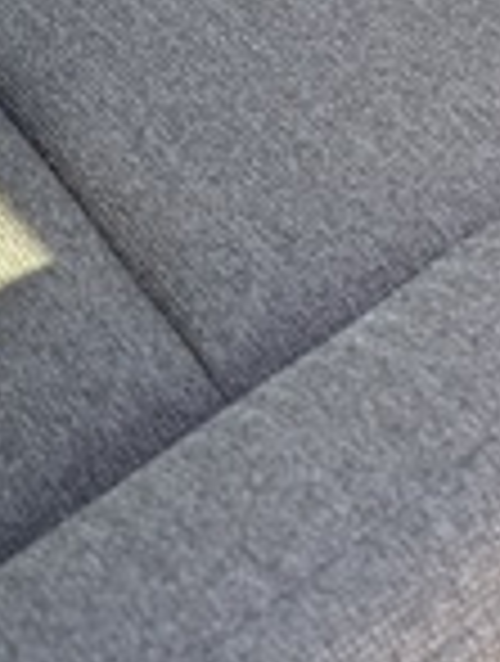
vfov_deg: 16.2
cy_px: -599
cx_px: 523
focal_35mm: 98
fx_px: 1879
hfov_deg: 14.9
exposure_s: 1/83.4
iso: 17
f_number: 1.68
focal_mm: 6.9
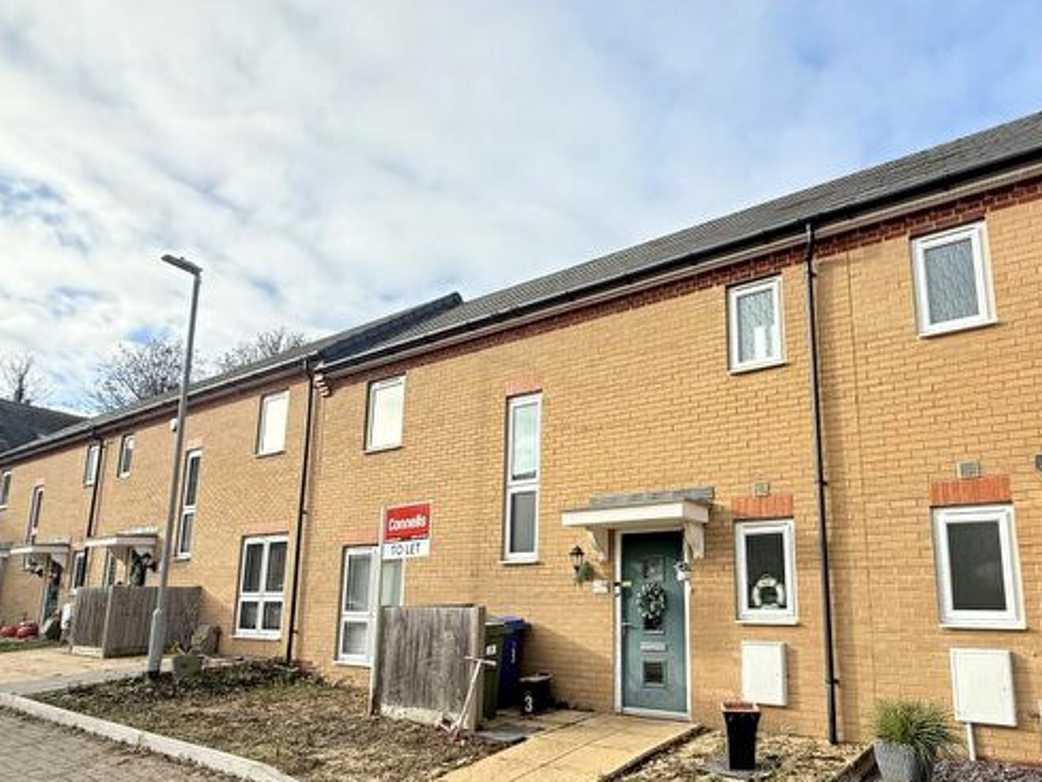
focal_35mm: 20
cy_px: 498
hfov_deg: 80.2
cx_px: 653
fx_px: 602
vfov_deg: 64.9
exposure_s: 1/1017
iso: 50
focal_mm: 2.22
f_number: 2.2
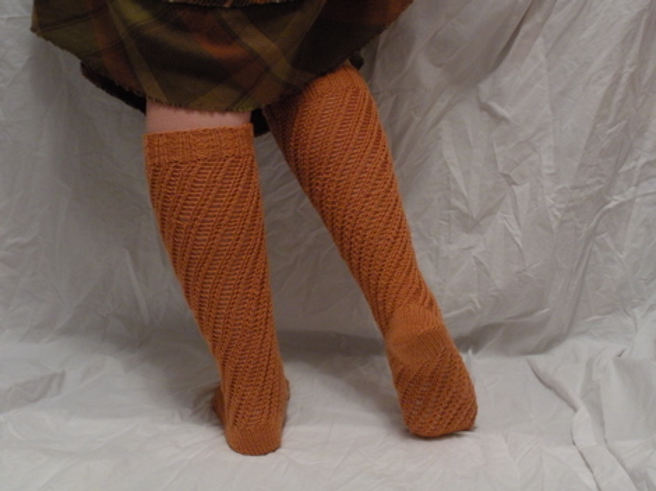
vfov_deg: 28.0
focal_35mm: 52
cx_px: 328
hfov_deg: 36.8
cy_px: 246
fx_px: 985
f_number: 4.4
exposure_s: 1/14
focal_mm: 9.1
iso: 400
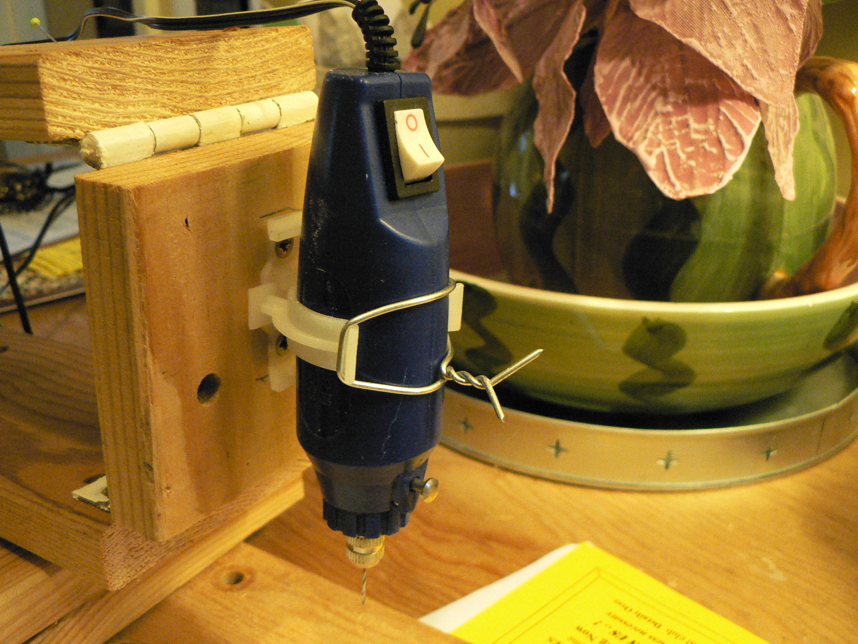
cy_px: 322
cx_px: 429
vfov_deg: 39.7
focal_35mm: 36
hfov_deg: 51.4
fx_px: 892
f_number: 2.8
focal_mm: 6
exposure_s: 1/10
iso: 400
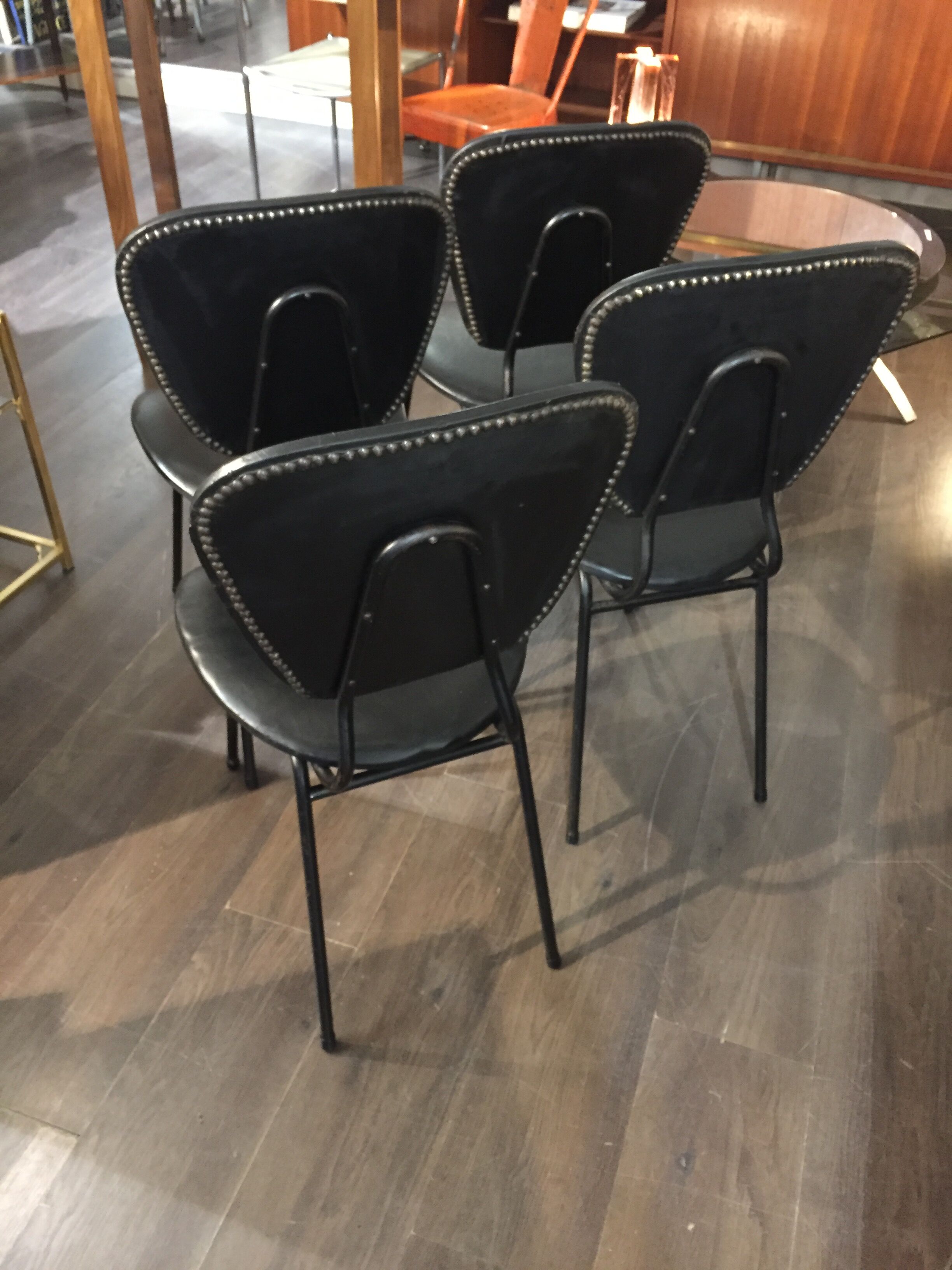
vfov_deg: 61.7
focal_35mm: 29
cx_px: 476
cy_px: 635
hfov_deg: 48.2
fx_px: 1063
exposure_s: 1/17
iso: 500
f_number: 2.2
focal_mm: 4.15
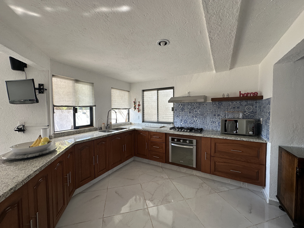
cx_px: 152
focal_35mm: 14
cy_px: 114
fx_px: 123
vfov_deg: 85.7
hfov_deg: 102.1
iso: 64
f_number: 2.2
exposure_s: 1/99
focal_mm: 2.22
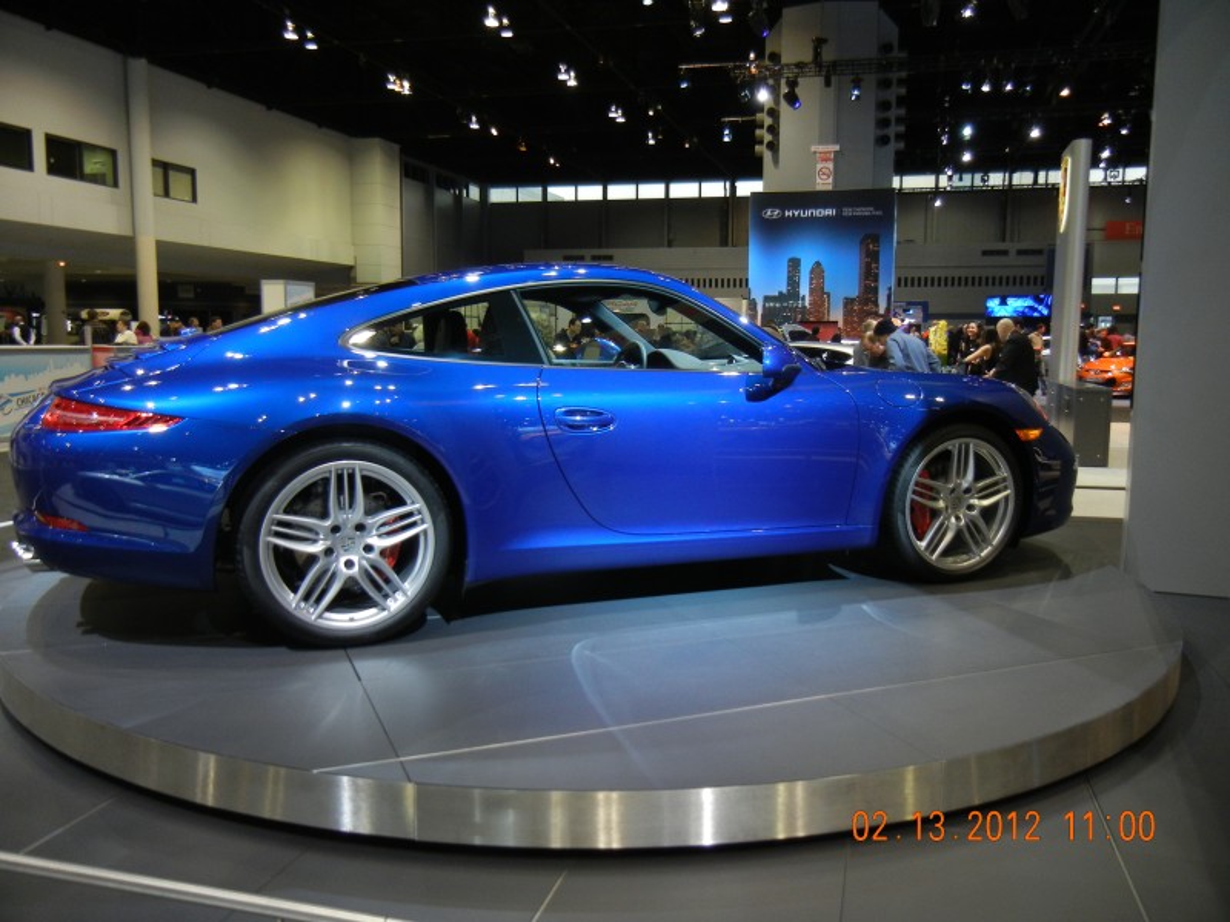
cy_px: 461
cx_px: 615
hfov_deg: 60.0
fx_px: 1066
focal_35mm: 30
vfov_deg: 46.8
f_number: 3.5
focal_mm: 5.4
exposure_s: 1/60
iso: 276
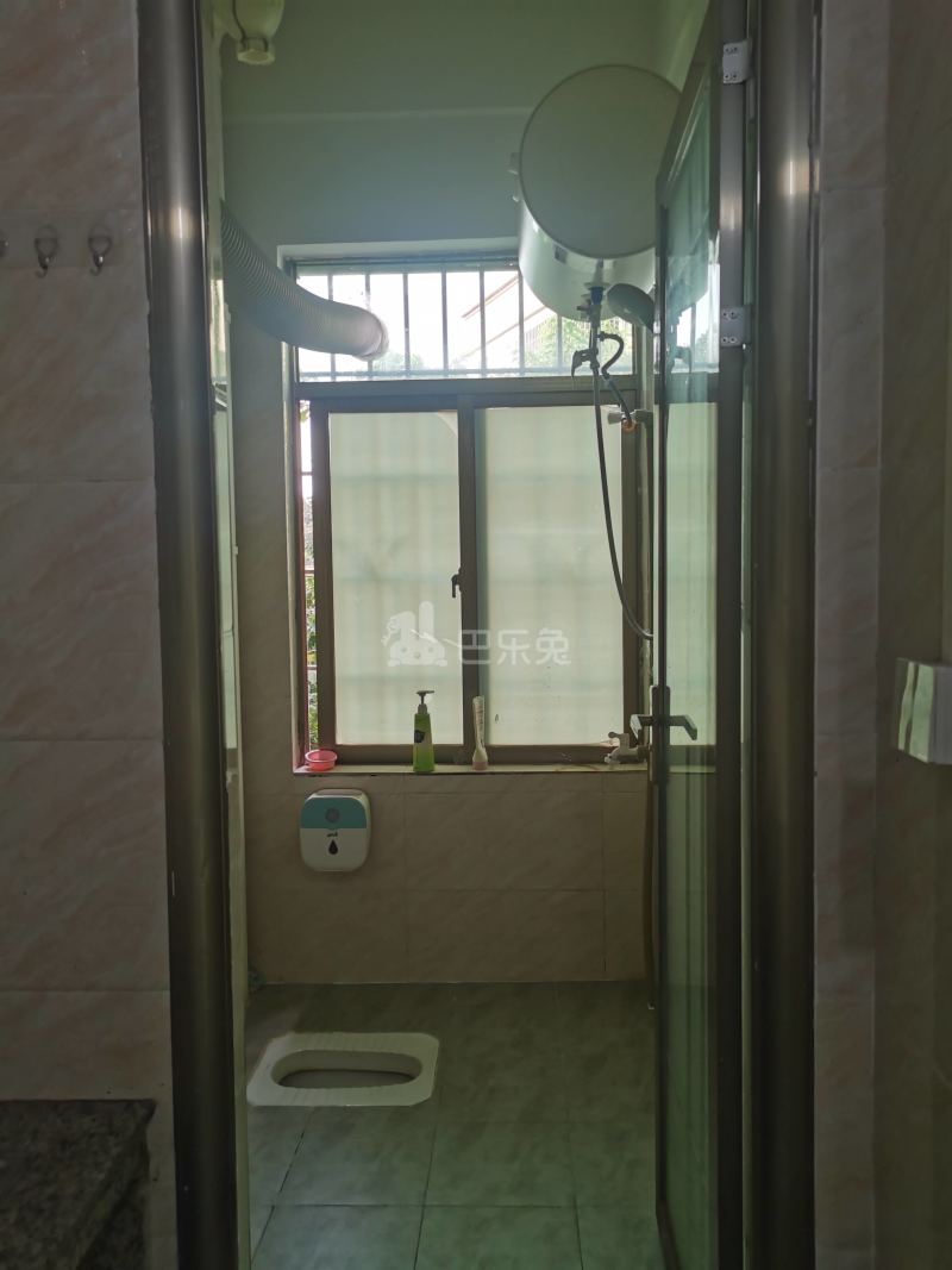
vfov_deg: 65.3
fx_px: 990
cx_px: 476
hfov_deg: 51.3
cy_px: 635
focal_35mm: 27
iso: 64
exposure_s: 1/99.9
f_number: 1.8
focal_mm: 5.58
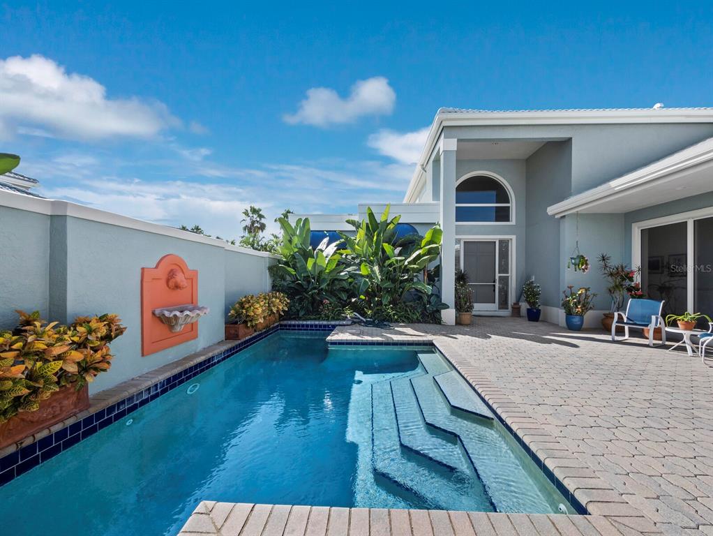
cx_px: 356
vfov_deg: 85.7
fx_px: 289
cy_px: 268
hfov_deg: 102.0
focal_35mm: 14
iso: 200
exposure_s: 1/250
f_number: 11
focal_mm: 7
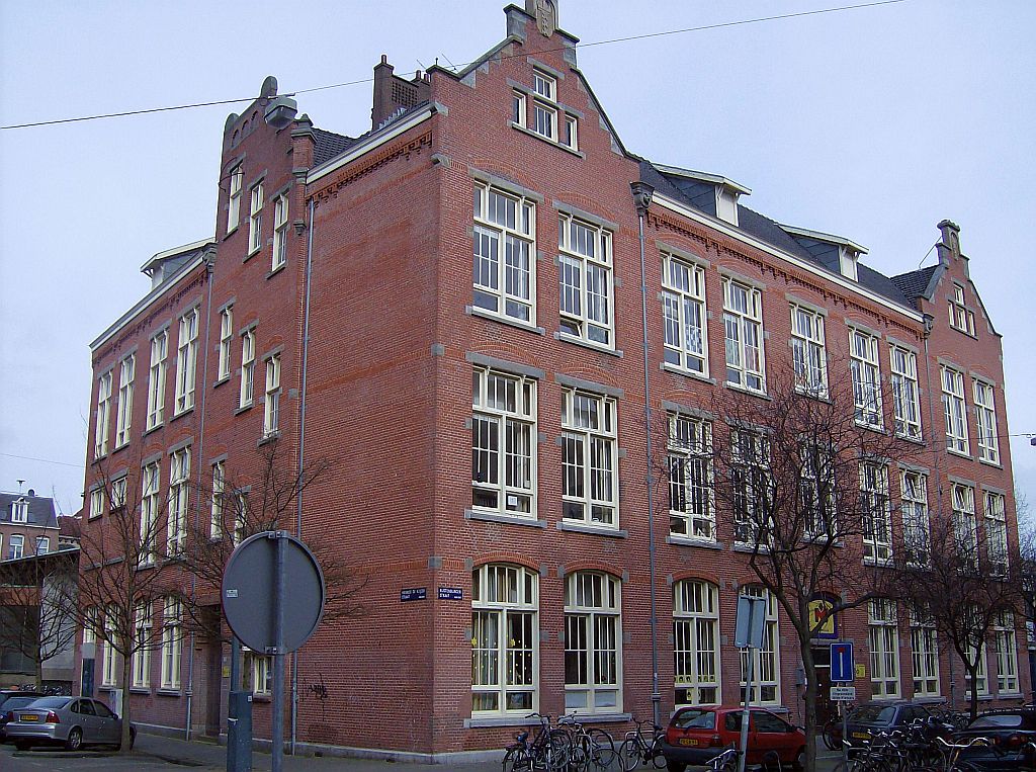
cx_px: 518
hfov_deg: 51.5
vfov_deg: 39.5
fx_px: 1075
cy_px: 386
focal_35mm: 36
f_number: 4.7
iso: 100
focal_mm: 6
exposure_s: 1/514
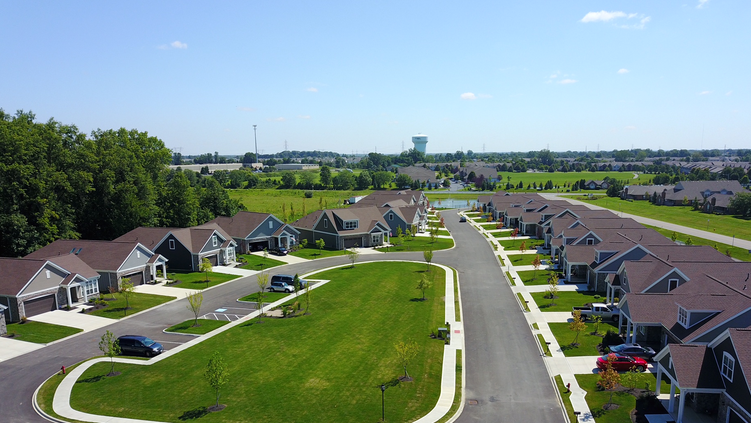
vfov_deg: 37.2
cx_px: 384
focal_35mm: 31
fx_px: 617
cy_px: 296
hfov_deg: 62.6
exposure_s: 1/1316
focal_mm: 4.73
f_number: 2.2
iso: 100
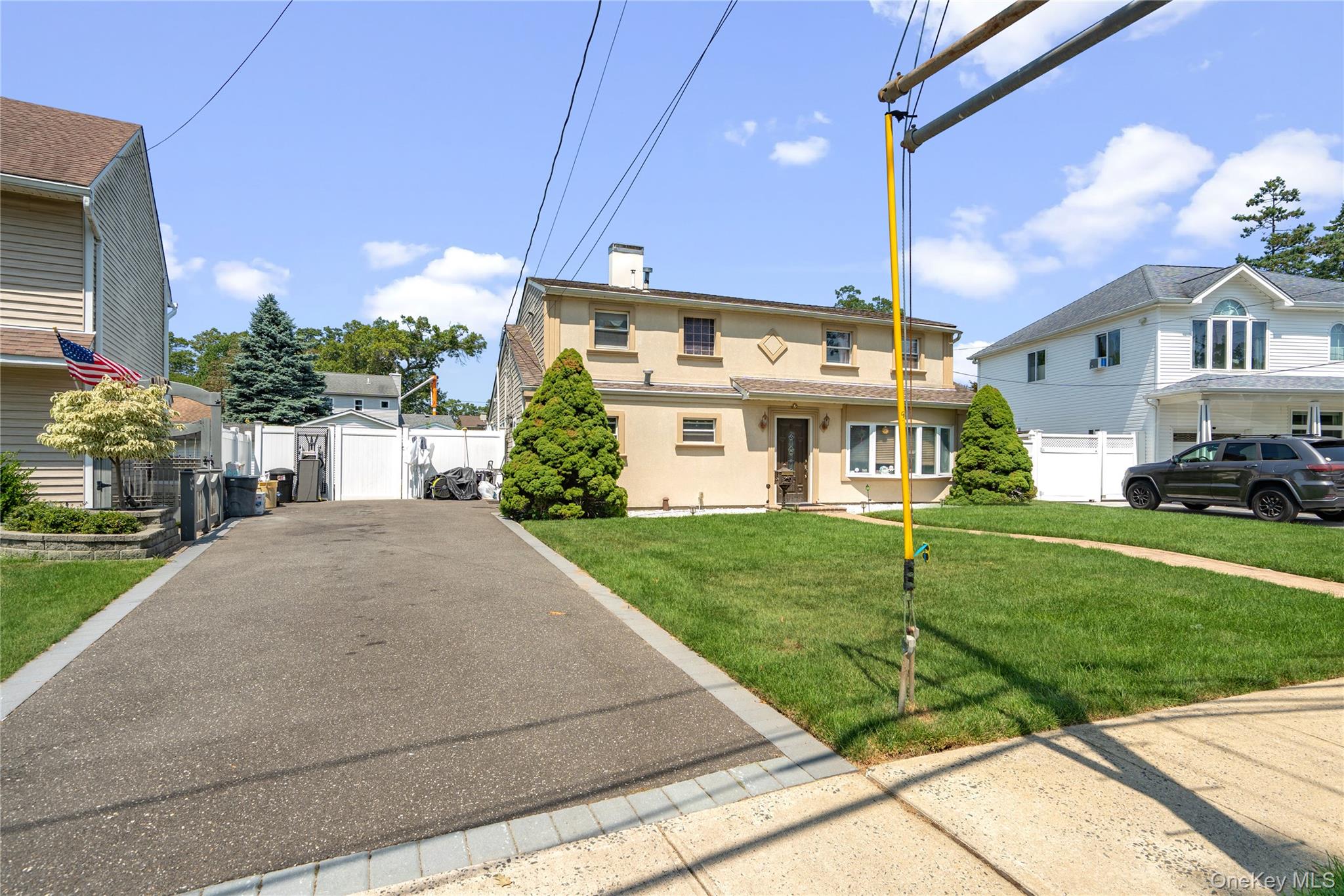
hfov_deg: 96.7
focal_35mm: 16
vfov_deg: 73.7
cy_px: 448
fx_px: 597
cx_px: 672
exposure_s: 1/200
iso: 80
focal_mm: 16
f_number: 7.1
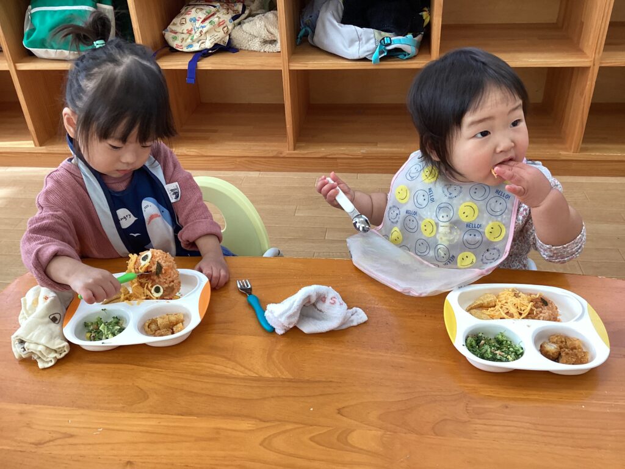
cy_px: 234
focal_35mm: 31
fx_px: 560
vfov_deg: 45.4
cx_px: 312
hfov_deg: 58.4
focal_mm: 3.3
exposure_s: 1/120
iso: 80
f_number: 2.4
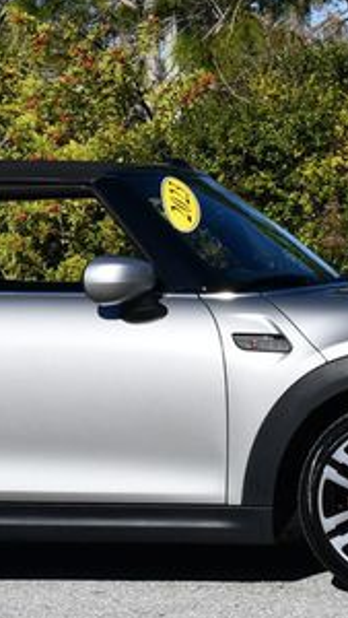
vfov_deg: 13.3
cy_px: 233
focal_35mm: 161
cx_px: 93
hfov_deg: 7.5
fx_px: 2638
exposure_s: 1/320
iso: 100
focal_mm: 36
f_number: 9
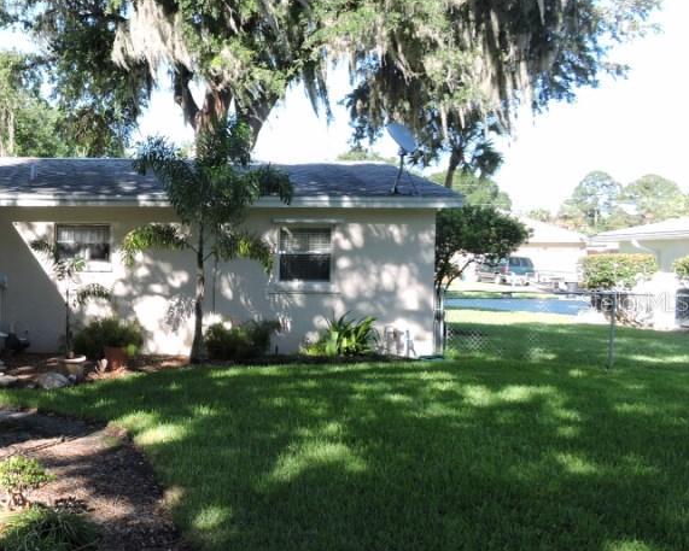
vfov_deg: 35.7
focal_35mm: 42
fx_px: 857
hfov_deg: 40.7
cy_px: 301
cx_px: 76
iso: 100
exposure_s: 1/200
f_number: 3.3
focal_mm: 4.3
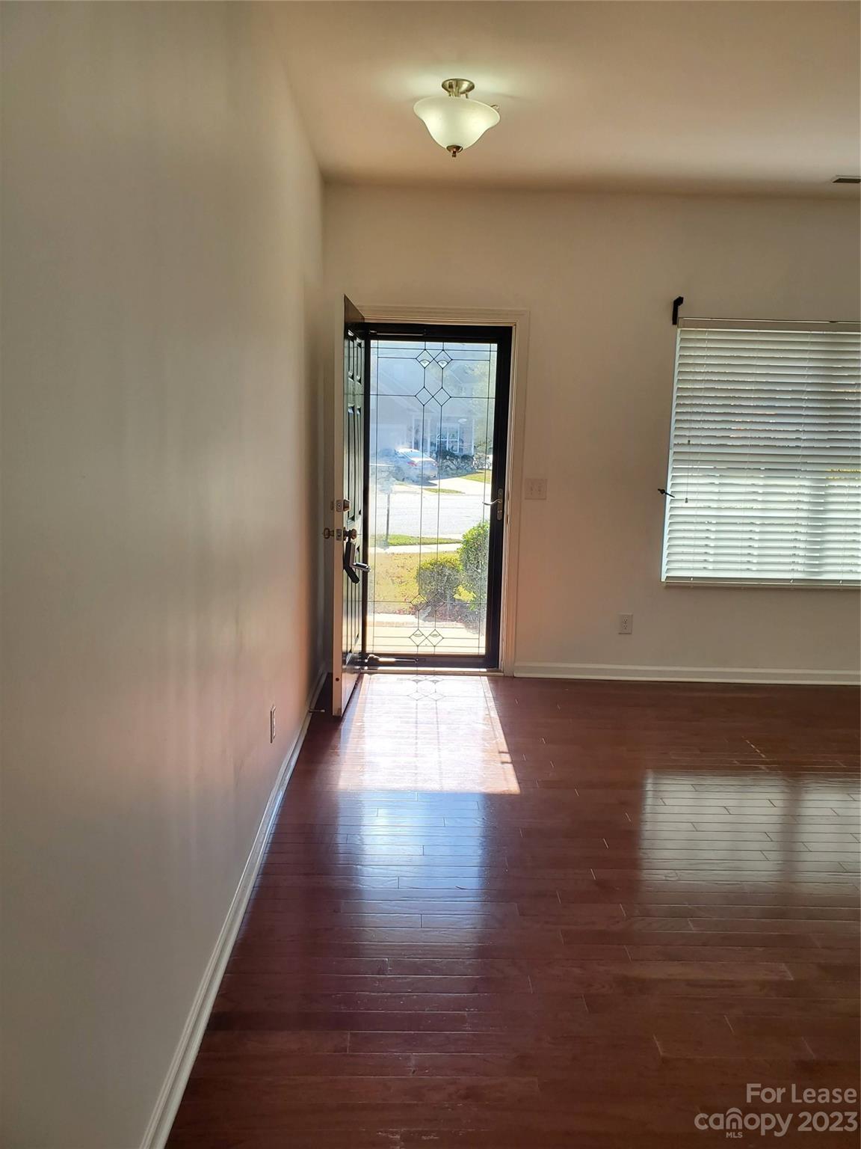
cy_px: 574
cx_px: 430
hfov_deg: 53.1
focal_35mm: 26
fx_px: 862
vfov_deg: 67.3
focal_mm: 4.3
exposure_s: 1/238
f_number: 2.4
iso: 50
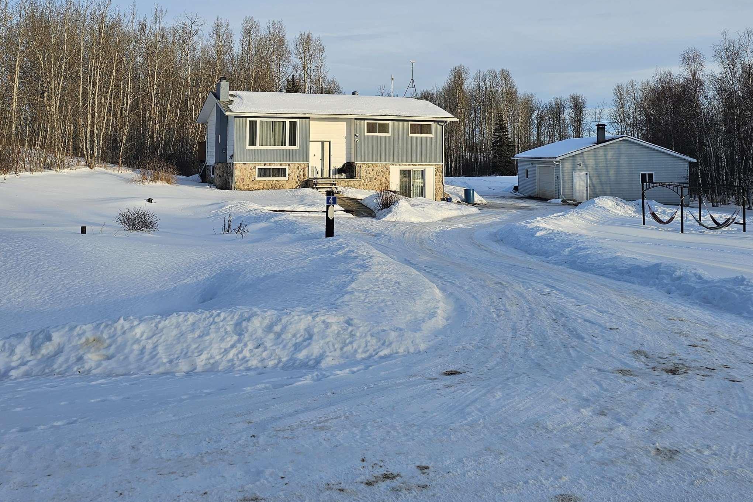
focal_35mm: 36
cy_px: 110
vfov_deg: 35.8
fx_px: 753
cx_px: 336
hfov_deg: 53.0
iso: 10
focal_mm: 6.3
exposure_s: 1/440
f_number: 1.7
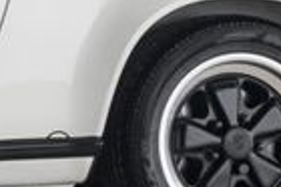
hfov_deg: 3.3
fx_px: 4857
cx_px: -293
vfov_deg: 2.2
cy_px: -214
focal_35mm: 623
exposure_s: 1.3
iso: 50
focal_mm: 85
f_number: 8
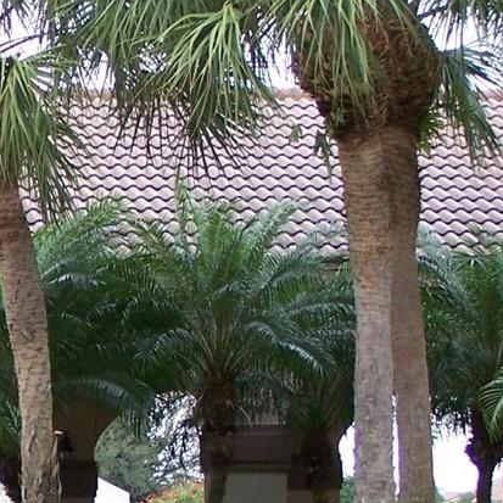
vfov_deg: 8.0
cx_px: -255
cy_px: 398
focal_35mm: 219
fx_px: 3600
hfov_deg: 7.8
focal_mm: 10.7
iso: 64
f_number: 3.2
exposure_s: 1/80
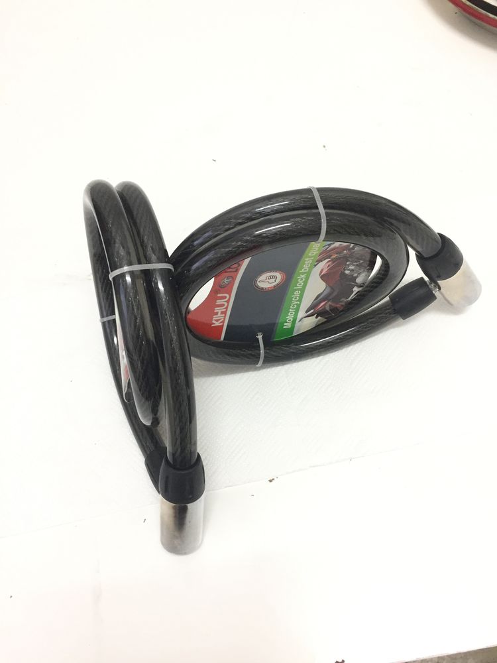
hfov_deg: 48.2
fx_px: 555
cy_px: 332
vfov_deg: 61.7
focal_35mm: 29
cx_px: 248
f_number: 2.2
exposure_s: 1/33
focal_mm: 4.15
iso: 125
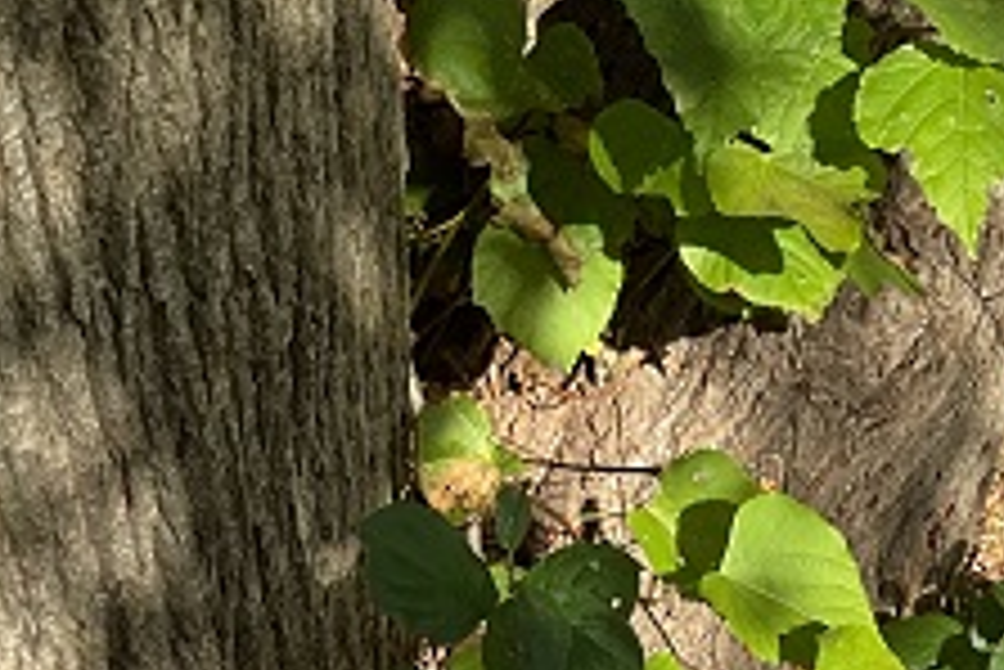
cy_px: 1466
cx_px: 680
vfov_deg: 12.7
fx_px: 2512
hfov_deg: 22.5
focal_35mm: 90
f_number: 1.8
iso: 16
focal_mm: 3
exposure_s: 1/613
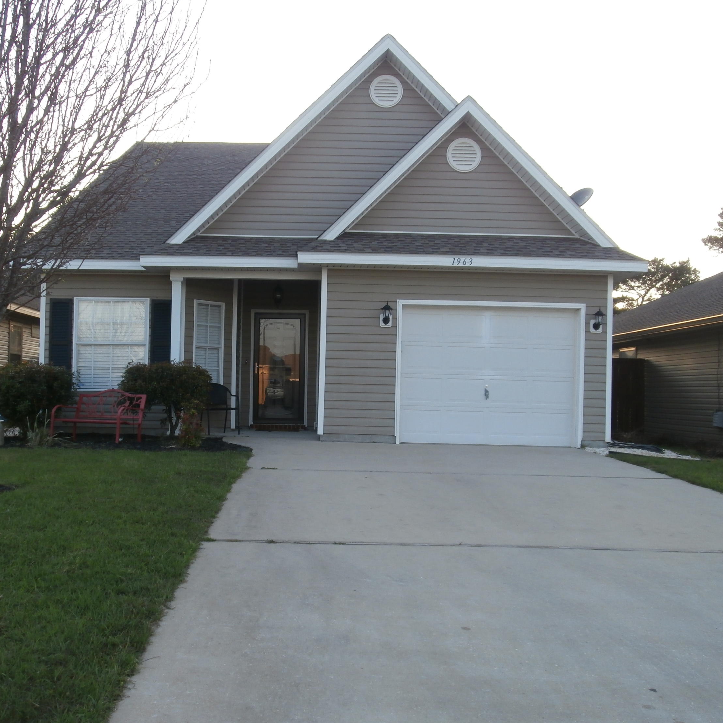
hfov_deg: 45.8
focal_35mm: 36
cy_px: 356
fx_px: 851
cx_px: 291
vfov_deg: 46.0
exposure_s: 1/125
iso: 100
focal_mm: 5.36
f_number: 3.5
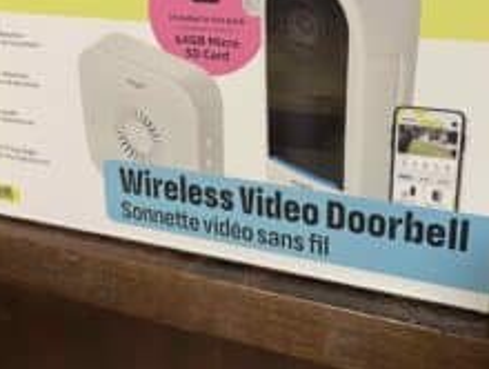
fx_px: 651
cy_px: 94
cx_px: 213
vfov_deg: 31.1
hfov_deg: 41.1
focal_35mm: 46
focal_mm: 4.2
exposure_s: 1/33
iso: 400
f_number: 1.6
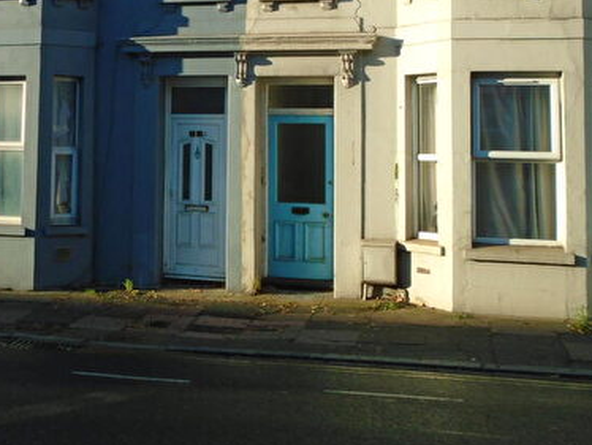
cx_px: 130
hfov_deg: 32.4
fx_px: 993
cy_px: 85
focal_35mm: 58
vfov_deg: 24.8
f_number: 3.5
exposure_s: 1/400
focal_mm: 5.5
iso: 100
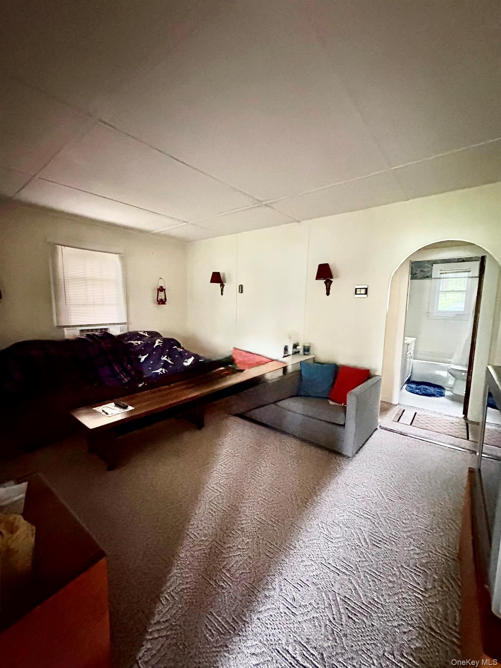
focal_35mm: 14
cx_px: 250
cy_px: 334
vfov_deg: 102.1
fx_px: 270
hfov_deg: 85.7
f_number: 2.2
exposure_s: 1/20
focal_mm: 2.22
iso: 2000
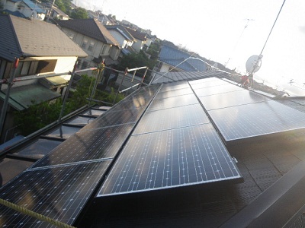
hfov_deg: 63.4
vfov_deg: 49.7
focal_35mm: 28
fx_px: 247
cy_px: 114
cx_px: 152
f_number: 3.5
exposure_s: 1/125
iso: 50
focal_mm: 5
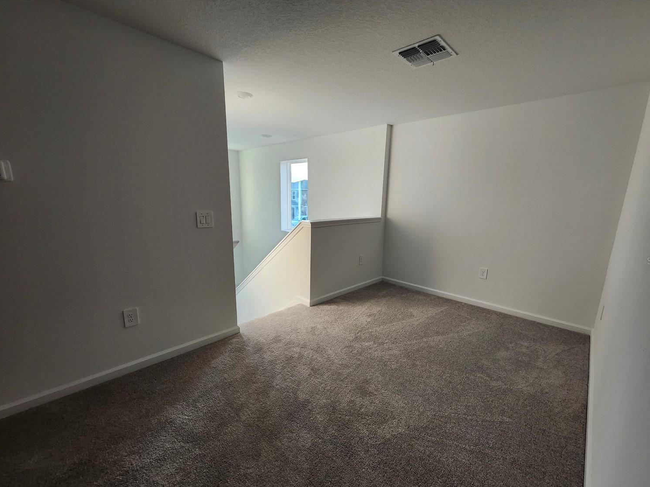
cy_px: 261
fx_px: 263
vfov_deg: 85.5
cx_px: 339
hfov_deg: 102.0
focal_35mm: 14
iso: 64
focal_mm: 1.74
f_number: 2.2
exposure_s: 1/60
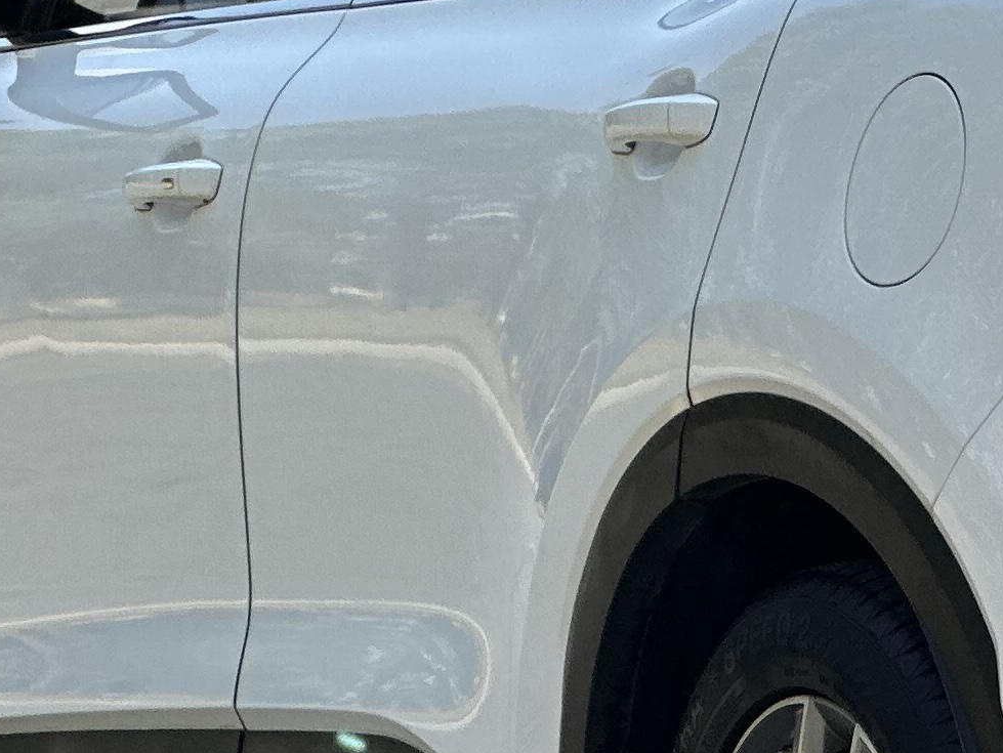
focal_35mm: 317
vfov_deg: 4.7
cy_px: 295
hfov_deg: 6.2
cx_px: 1319
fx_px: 9188
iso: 32
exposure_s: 1/475
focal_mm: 9
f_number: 2.8
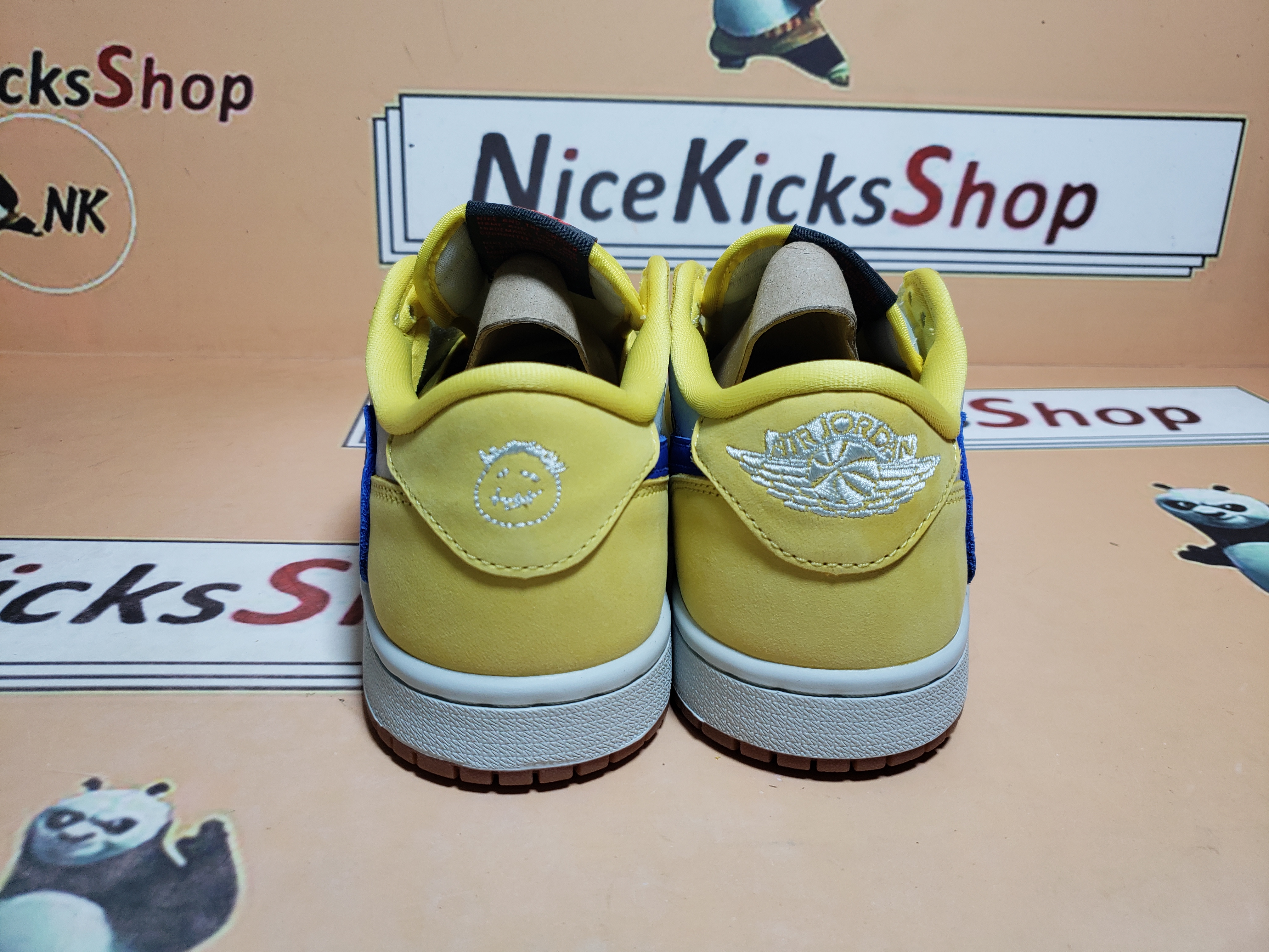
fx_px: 953
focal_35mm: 26
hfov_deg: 67.3
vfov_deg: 53.1
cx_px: 634
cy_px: 476
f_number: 1.5
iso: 50
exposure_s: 1/389
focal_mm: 4.3
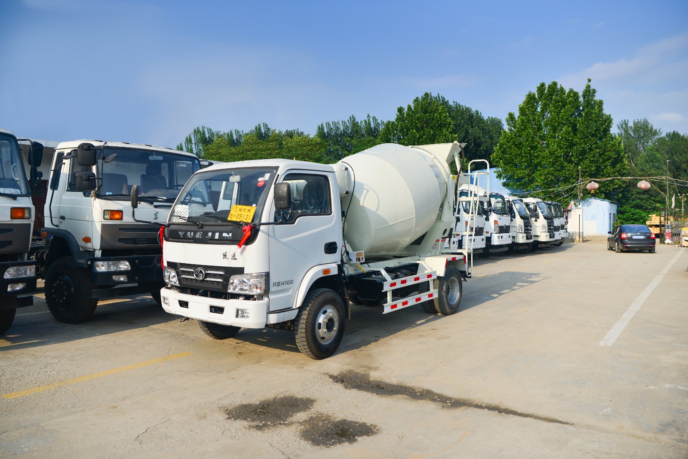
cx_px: 344
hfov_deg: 65.5
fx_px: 535
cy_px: 230
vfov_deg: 46.4
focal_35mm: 28
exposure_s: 1/2000
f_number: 3.5
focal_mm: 28
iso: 250
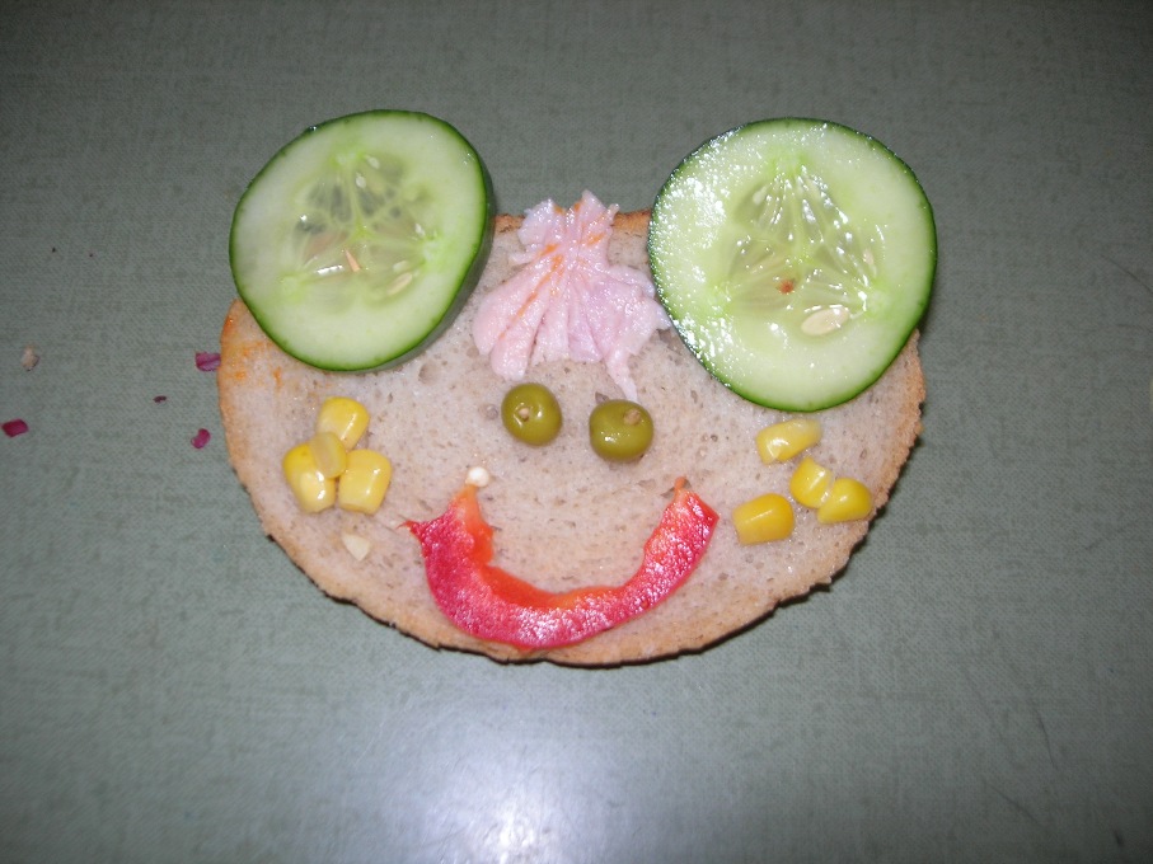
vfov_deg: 37.7
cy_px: 432
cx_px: 576
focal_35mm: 38
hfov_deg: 49.0
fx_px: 1266
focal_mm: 7.8
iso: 64
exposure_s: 1/60.1
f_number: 2.8
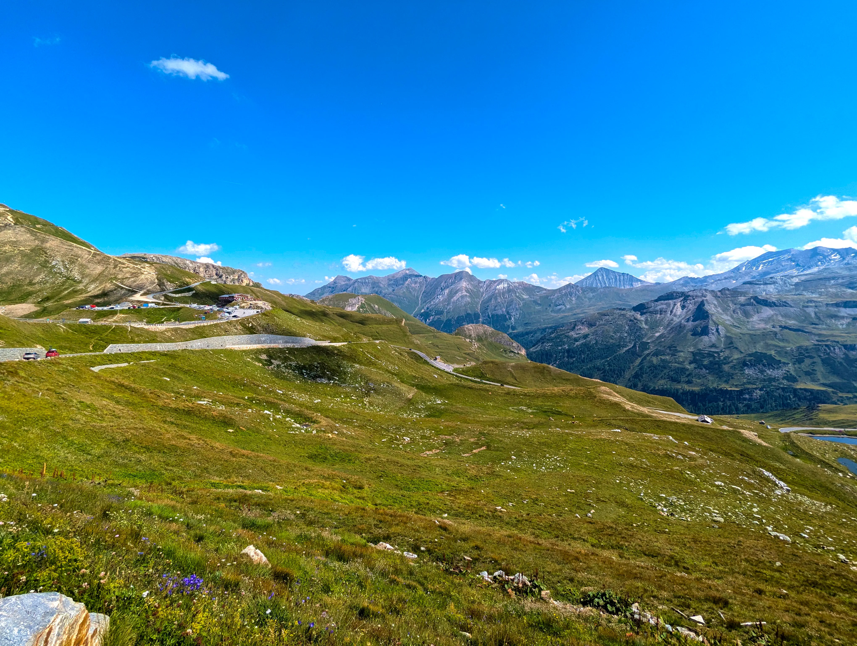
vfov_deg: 78.2
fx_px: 397
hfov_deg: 94.4
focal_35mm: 16
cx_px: 428
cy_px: 323
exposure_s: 1/1499
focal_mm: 2.35
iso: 47
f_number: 2.2
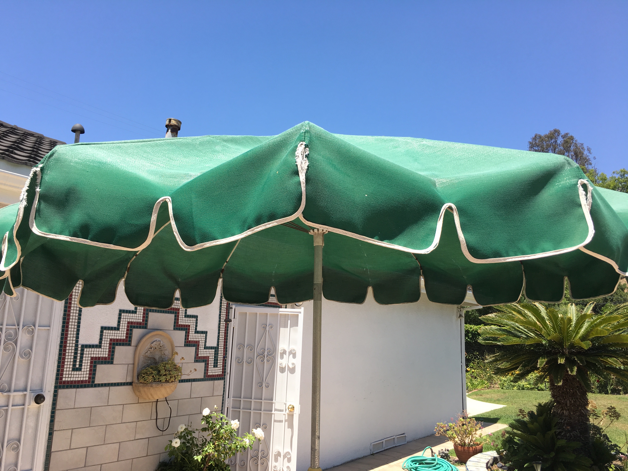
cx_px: 314
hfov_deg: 61.7
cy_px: 236
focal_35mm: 29
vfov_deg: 48.2
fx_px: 526
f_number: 2.2
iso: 25
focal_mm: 4.15
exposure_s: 1/864
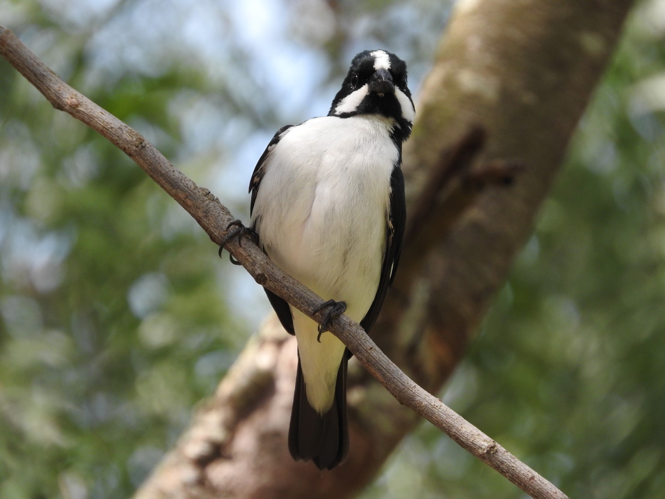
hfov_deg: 2.5
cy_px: 250
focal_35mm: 800
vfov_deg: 1.9
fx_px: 15369
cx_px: 332
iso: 220
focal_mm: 143.3
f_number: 5.6
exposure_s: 1/250
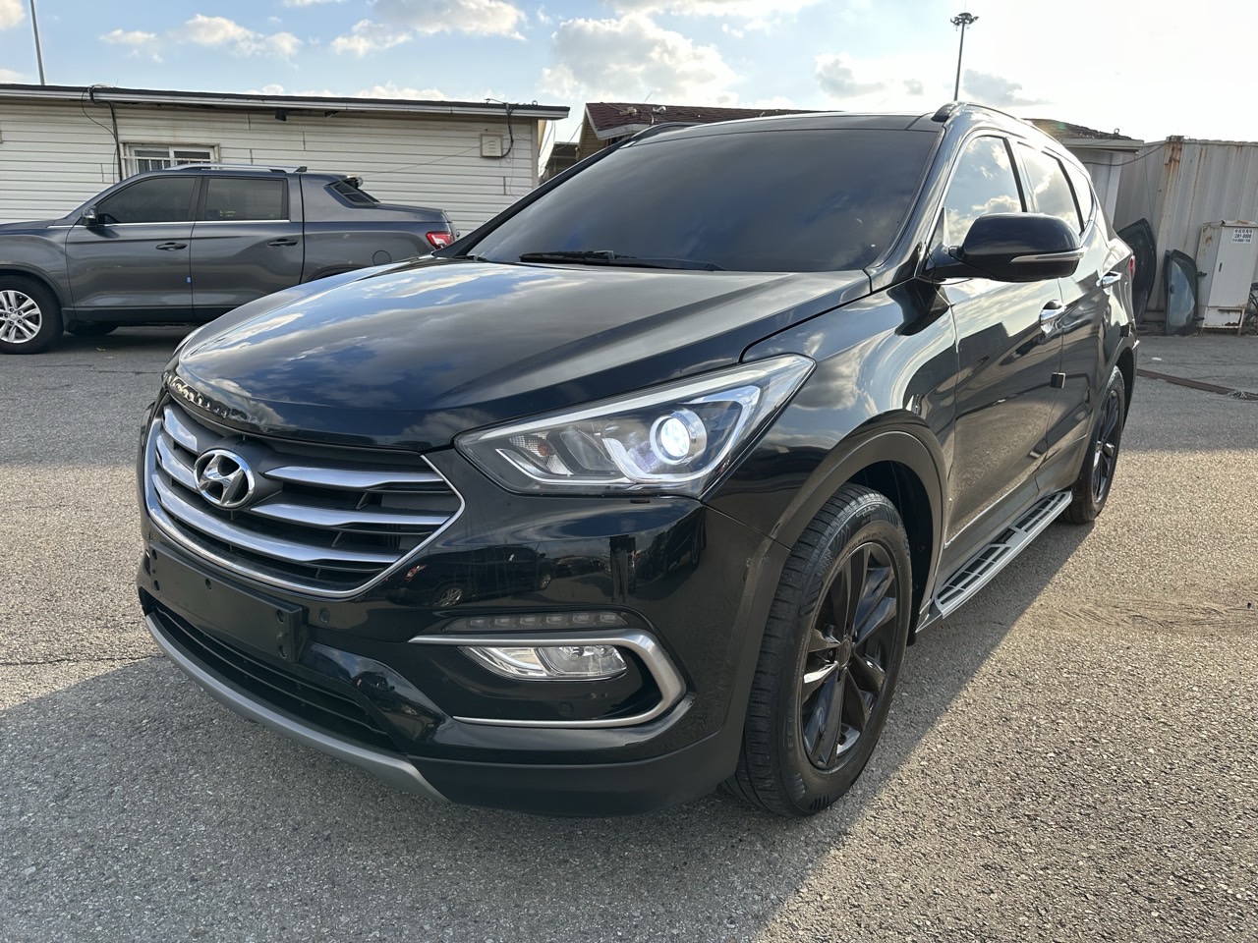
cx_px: 629
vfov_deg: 56.8
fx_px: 872
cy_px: 472
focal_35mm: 24
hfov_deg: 71.6
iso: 80
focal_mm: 6.86
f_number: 1.78
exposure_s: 1/1241
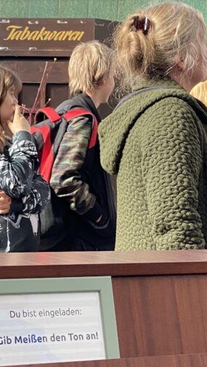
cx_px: 33
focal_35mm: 120
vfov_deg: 17.6
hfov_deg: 10.1
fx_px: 1171
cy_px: 339
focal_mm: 6
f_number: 2
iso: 160
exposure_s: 1/121
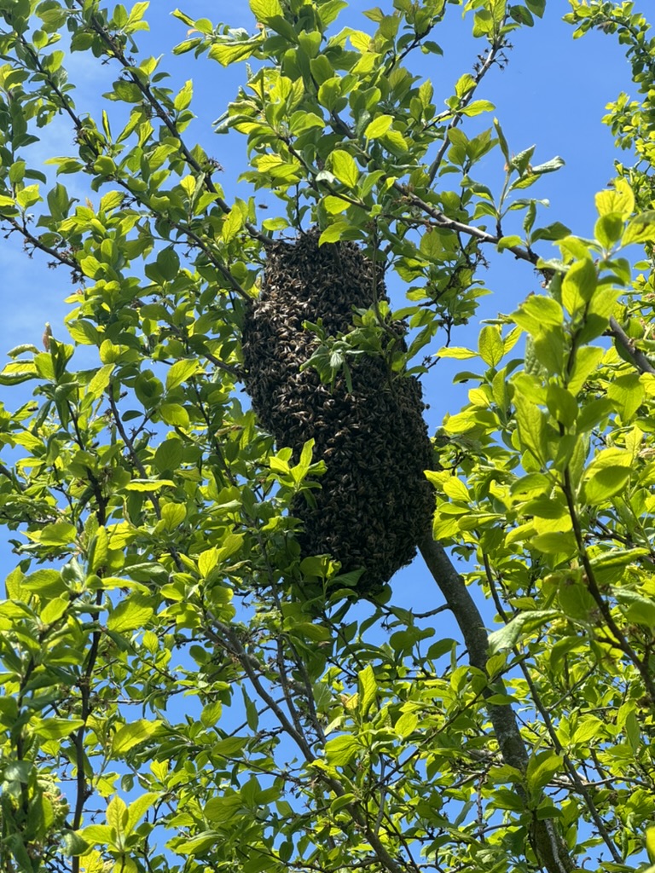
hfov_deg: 19.1
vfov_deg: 25.3
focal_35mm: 77
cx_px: 328
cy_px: 436
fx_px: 1943
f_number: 2.8
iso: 25
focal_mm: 9
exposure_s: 1/219
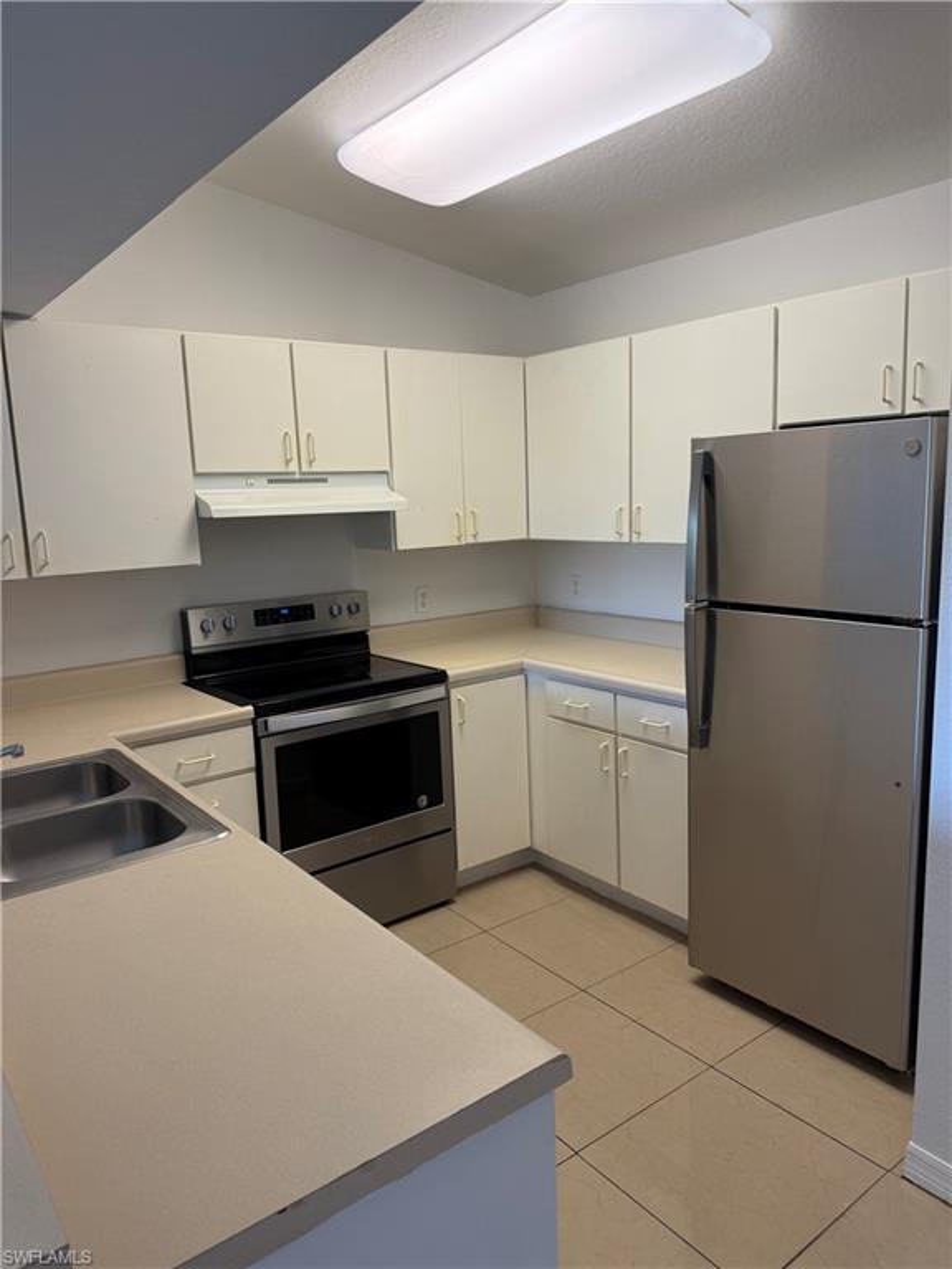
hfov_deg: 56.8
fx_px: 880
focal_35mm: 24
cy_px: 634
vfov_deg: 71.6
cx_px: 476
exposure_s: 1/60
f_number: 1.78
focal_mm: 6.76
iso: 100
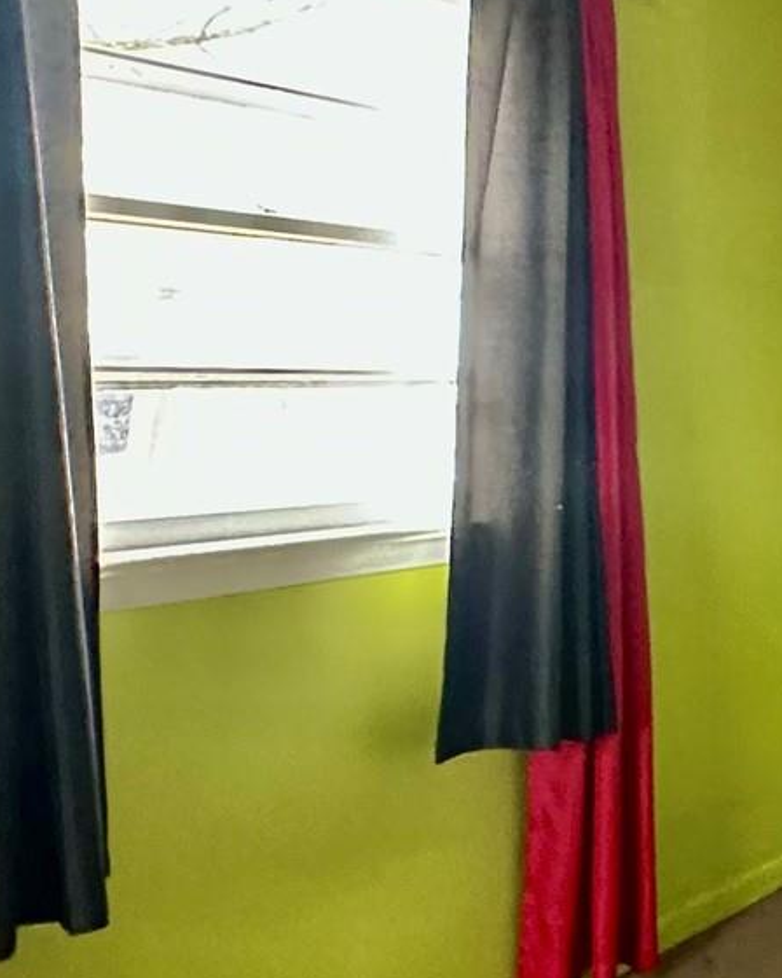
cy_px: 374
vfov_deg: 37.1
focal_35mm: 50
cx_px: 1070
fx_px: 1447
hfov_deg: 25.2
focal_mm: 2.22
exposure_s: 1/60
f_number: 2.2
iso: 640
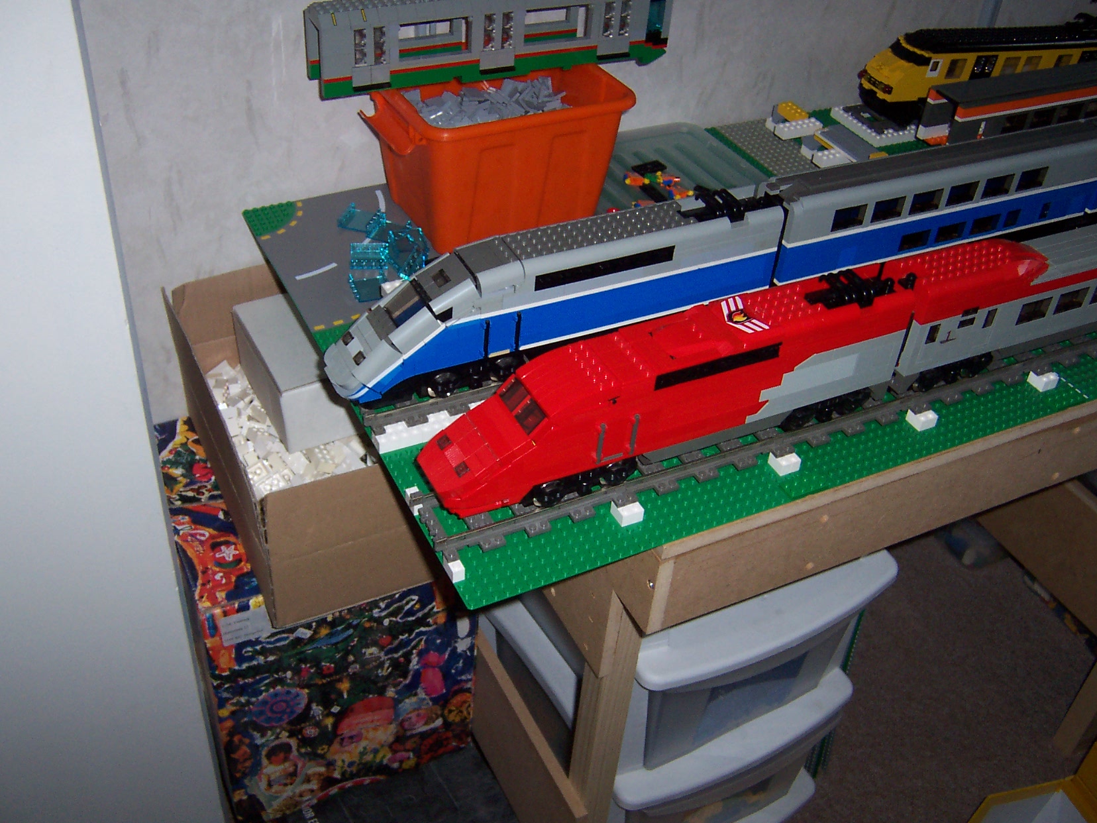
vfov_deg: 39.7
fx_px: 1141
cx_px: 548
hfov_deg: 51.4
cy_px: 412
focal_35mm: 36
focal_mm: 5.6
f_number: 2.8
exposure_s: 1/60
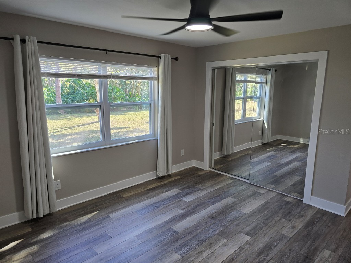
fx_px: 233
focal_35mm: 23
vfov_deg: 58.9
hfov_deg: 73.9
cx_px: 176
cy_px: 132
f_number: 1.7
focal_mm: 6.3
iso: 100
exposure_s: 1/120
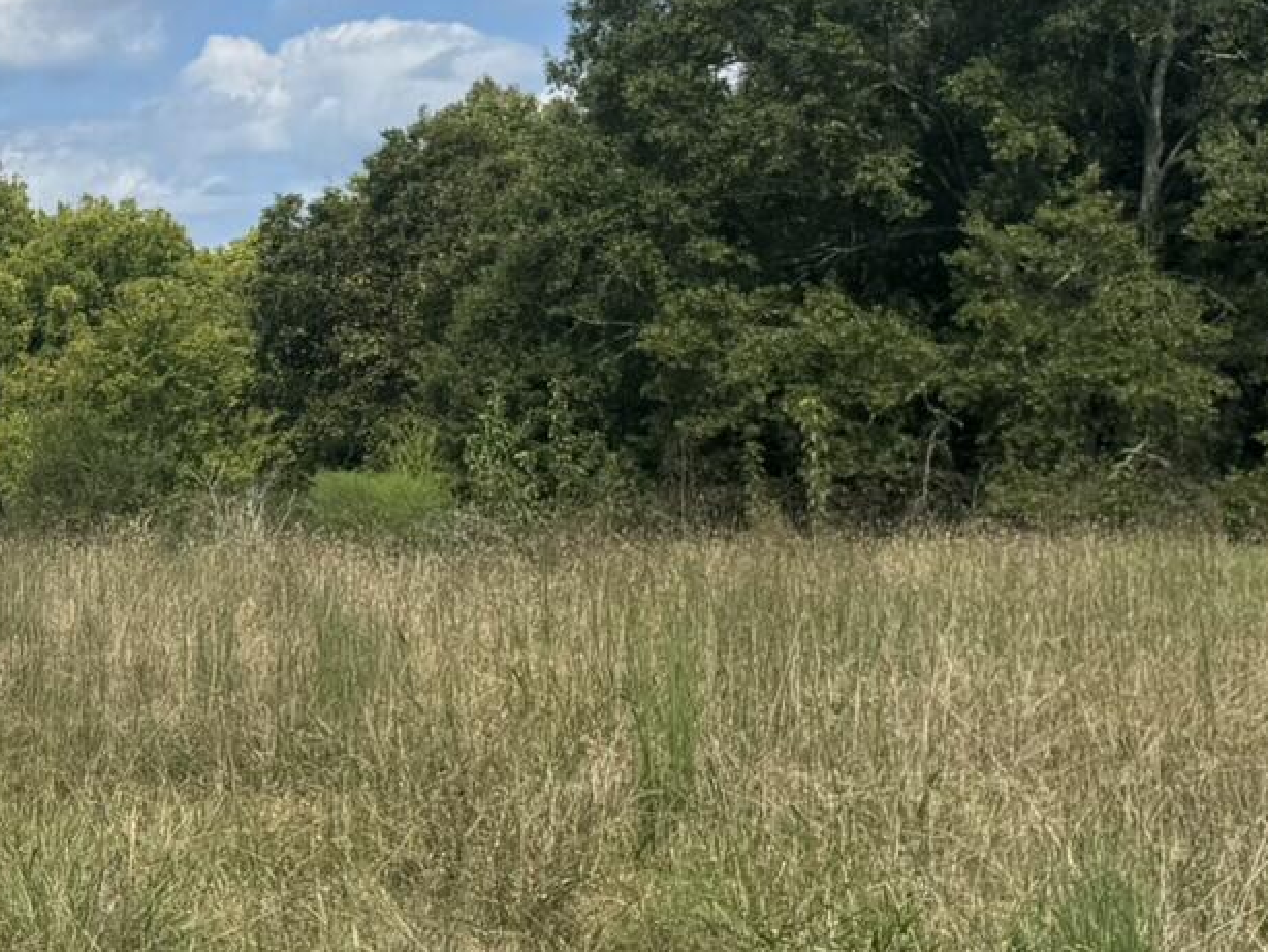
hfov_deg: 22.5
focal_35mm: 80
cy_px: 242
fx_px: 2932
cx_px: -254
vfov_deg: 18.3
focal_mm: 6.76
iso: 80
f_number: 1.78
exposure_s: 1/5814
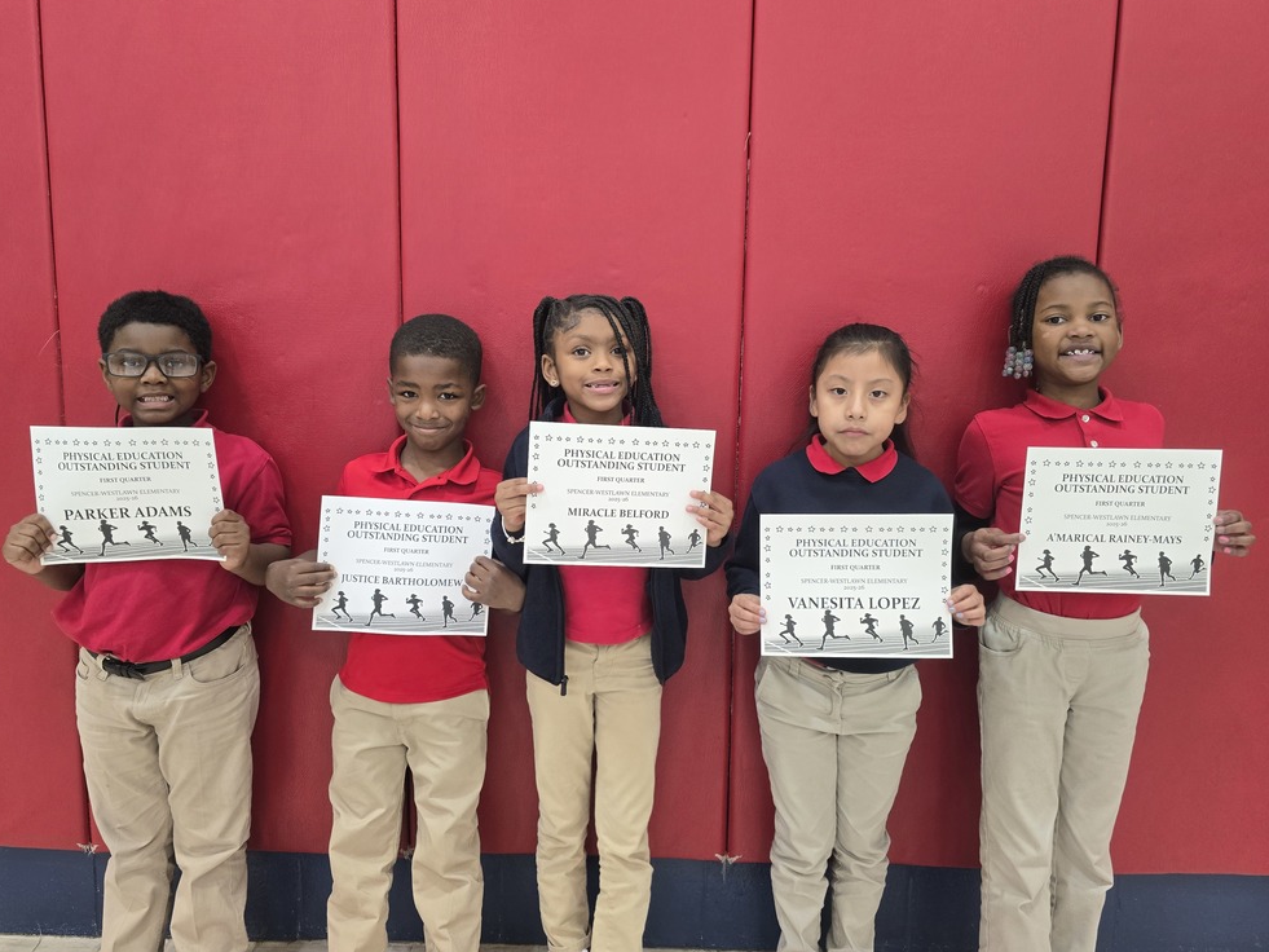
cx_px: 609
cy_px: 457
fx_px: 880
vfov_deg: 56.8
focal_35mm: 24
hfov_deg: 71.6
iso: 320
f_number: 1.7
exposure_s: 1/120
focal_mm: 6.3
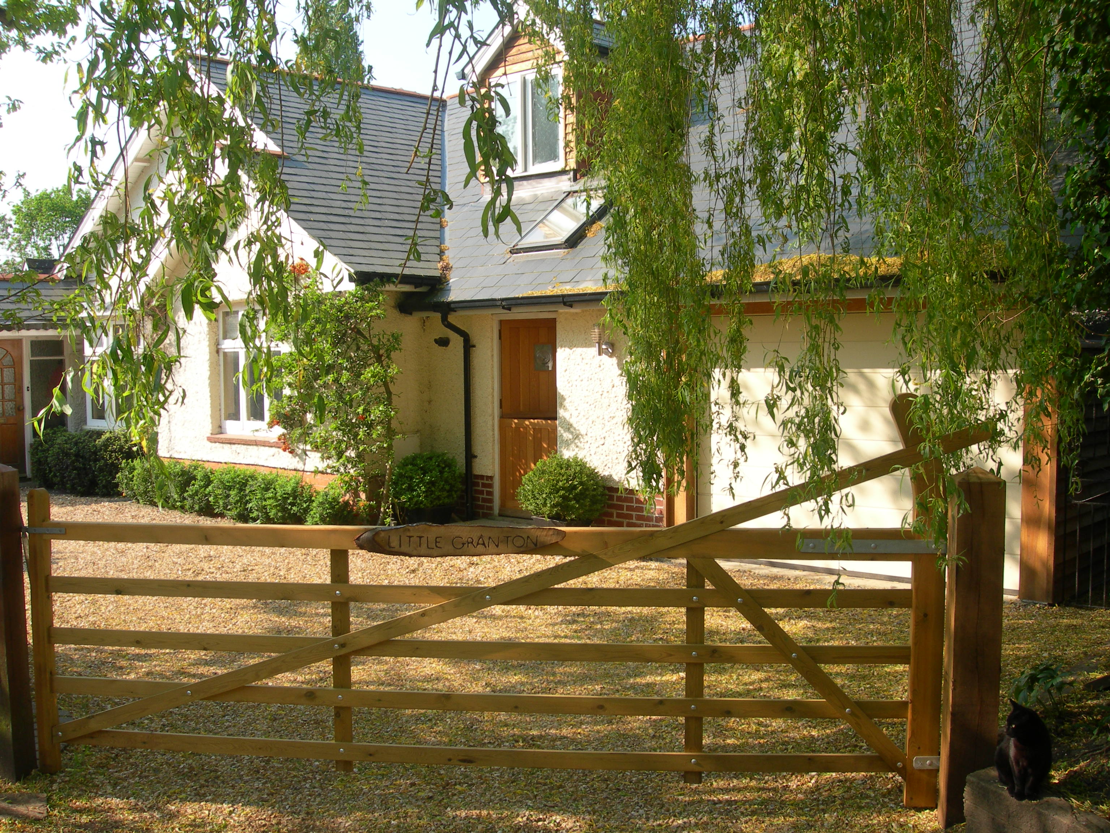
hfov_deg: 49.0
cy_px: 416
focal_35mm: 38
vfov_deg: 37.7
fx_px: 1219
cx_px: 555
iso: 50
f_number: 4.8
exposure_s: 1/164
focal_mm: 7.8
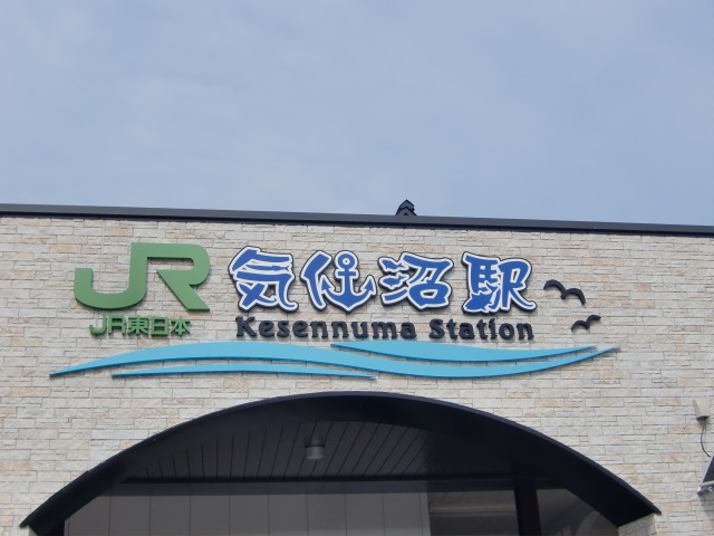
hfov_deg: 41.2
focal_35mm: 46
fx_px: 949
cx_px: 357
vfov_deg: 31.5
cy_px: 268
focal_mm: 8.2
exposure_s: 1/250
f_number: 8.8
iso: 64
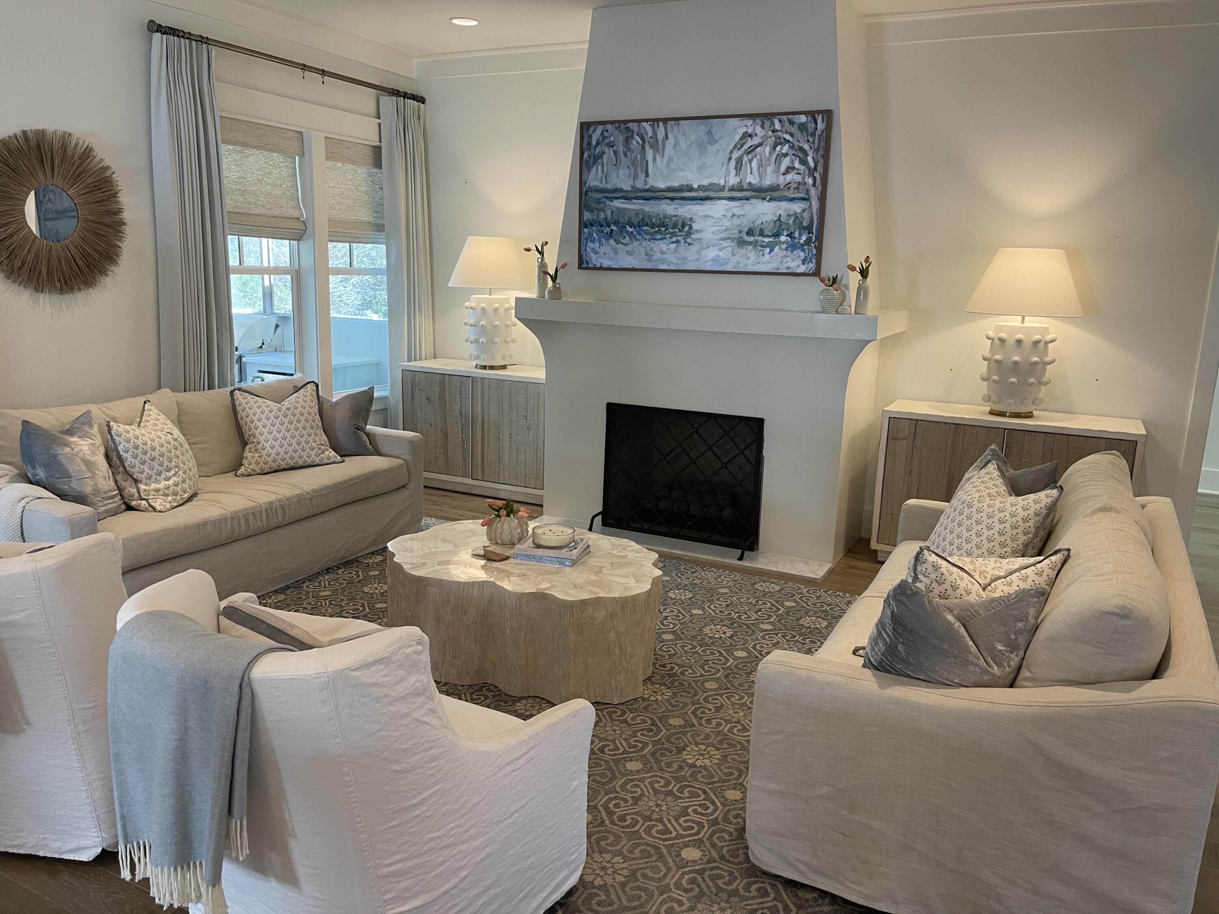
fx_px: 916
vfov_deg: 53.1
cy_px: 457
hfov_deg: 67.3
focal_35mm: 26
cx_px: 610
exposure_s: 1/60
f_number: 1.6
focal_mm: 5.1
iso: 80
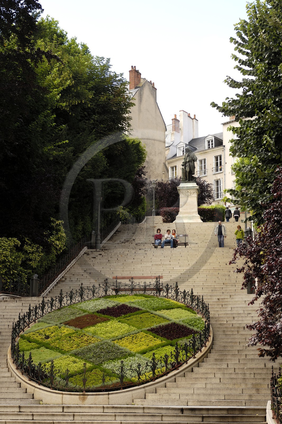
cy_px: 212
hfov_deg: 20.2
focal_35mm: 68
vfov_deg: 29.9
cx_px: 141
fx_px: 793
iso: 100
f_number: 4.2
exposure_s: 1/160
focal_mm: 45
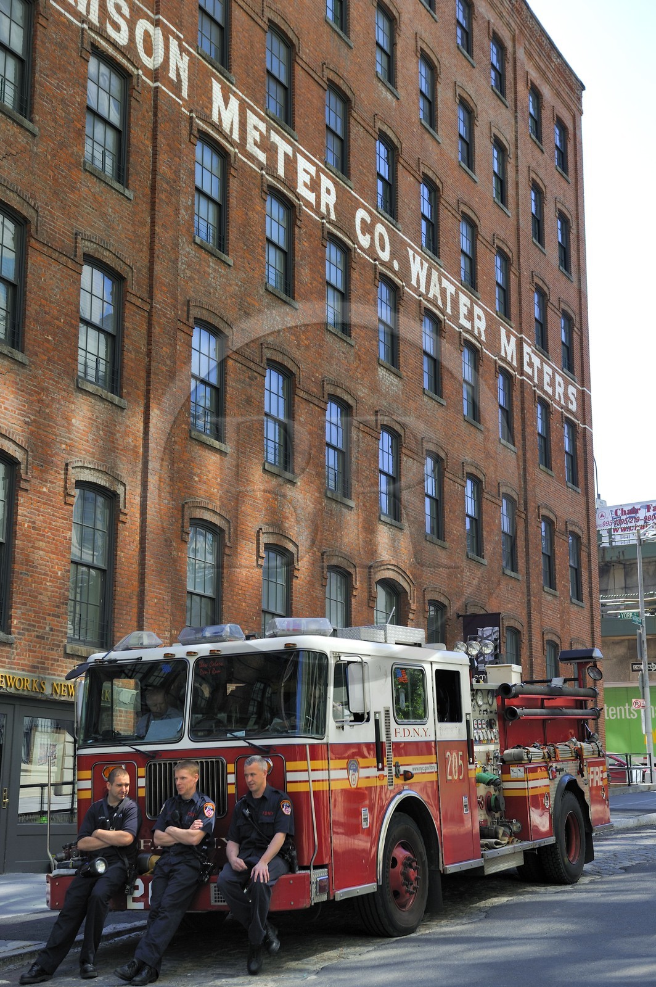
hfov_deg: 28.0
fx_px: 1314
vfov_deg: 41.1
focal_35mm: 48
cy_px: 494
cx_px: 328
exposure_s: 1/320
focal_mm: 48
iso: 200
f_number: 4.5
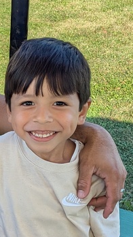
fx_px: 482
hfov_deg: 14.8
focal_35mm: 77
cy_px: 144
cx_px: -54
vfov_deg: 27.4
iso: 26
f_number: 1.7
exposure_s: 1/728
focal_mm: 4.53
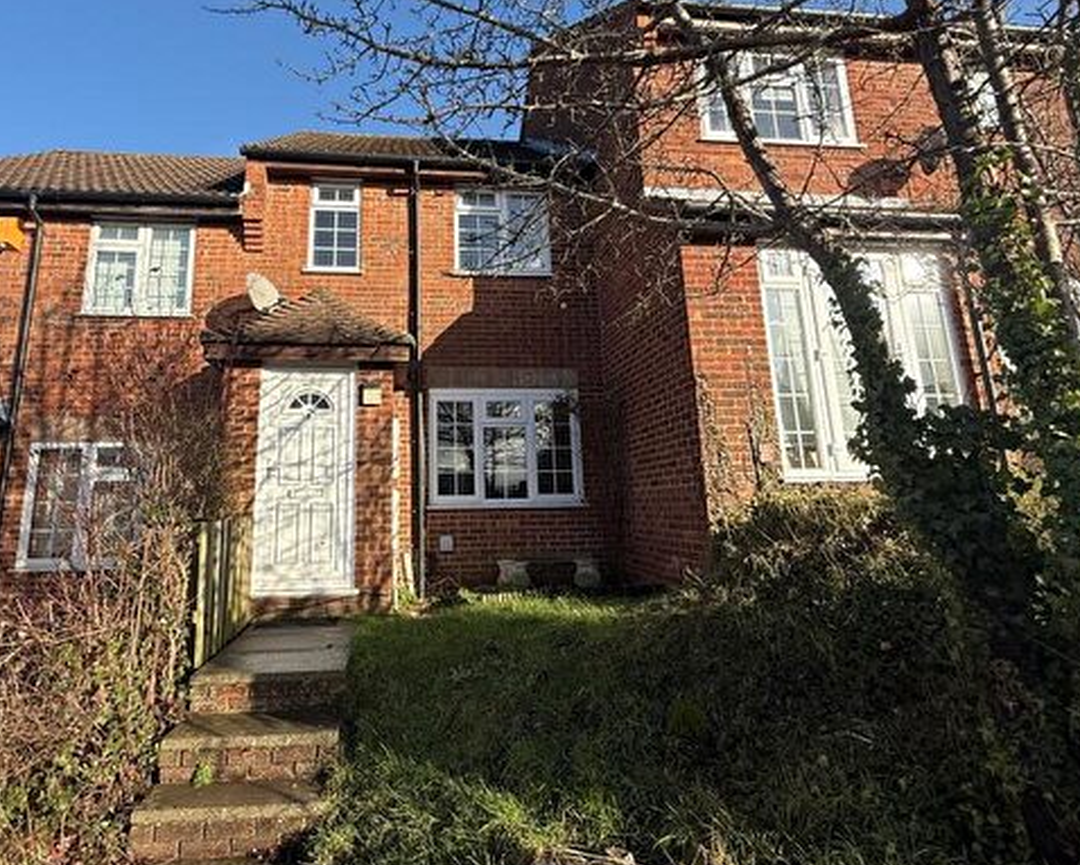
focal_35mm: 20
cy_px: 367
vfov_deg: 67.8
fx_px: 640
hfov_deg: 79.8
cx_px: 459
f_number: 2.2
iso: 50
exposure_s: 1/928
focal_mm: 2.22
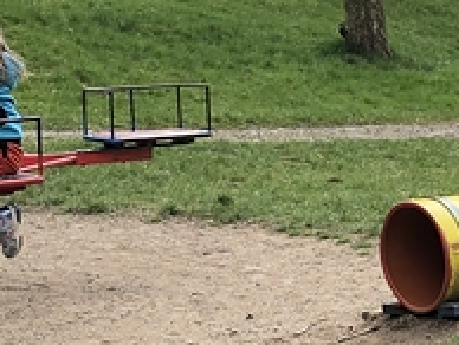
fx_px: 1912
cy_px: -106
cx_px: 90
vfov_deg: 10.1
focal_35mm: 144
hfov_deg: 13.6
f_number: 1.8
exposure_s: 1/428
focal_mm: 3.99
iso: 20
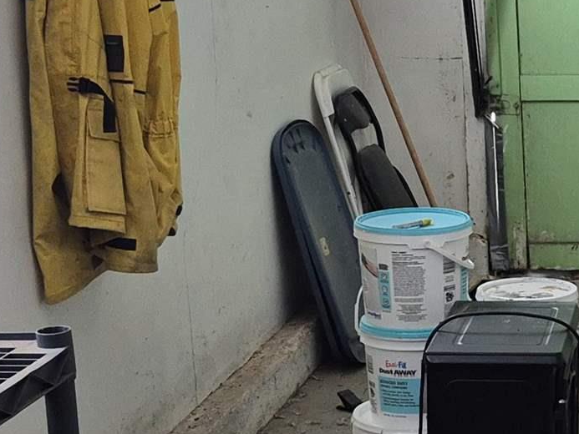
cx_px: 737
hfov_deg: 18.1
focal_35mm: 102
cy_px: 256
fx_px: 1706
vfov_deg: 14.5
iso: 500
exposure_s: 1/120
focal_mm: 5.4
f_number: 1.8
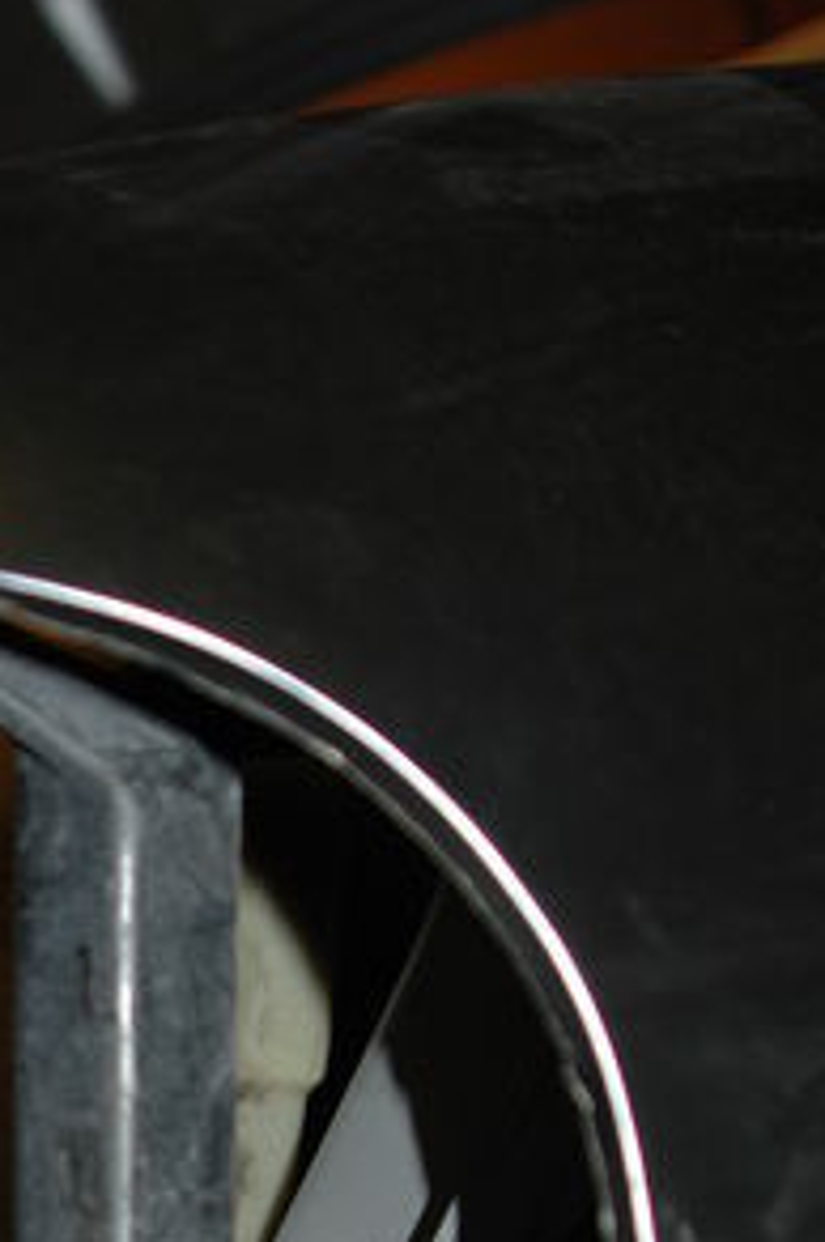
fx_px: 3170
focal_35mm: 92
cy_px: 1263
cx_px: -55
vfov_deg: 21.3
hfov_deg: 14.5
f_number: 3.5
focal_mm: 28
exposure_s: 1/60
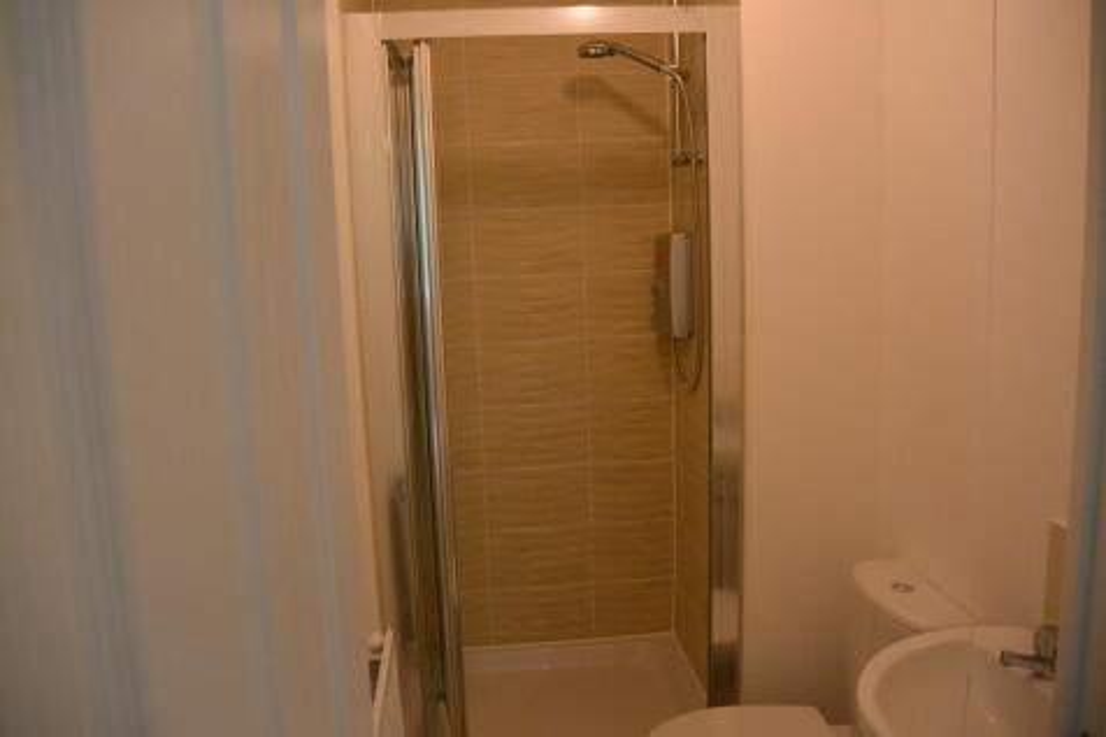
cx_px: 553
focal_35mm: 29
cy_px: 368
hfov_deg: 63.7
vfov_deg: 44.9
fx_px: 891
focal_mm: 11
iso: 800
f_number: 3.5
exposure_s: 1/80
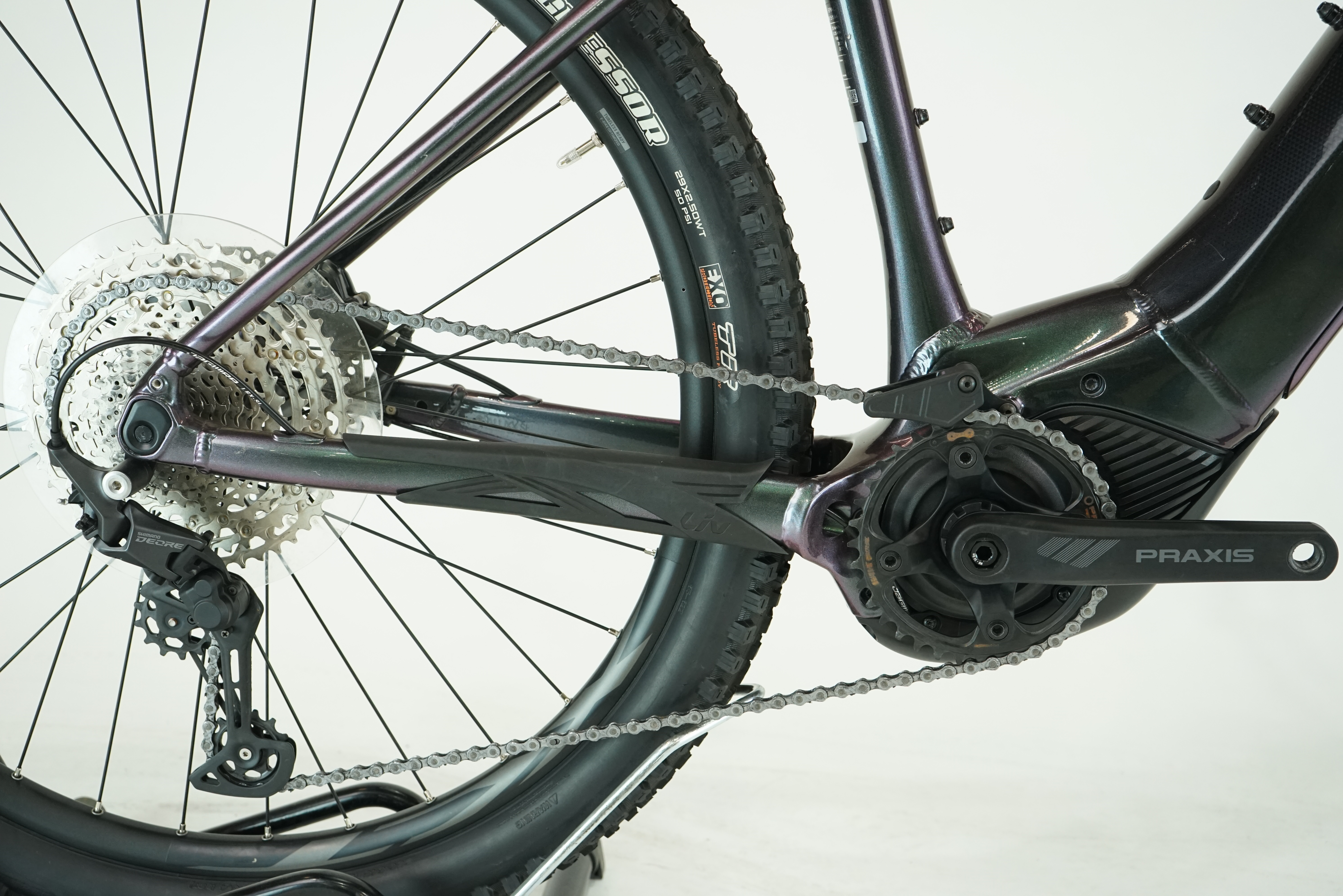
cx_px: 672
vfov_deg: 32.6
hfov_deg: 47.4
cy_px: 448
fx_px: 1529
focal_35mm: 41
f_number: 5.6
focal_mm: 41
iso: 1600
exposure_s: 1/200
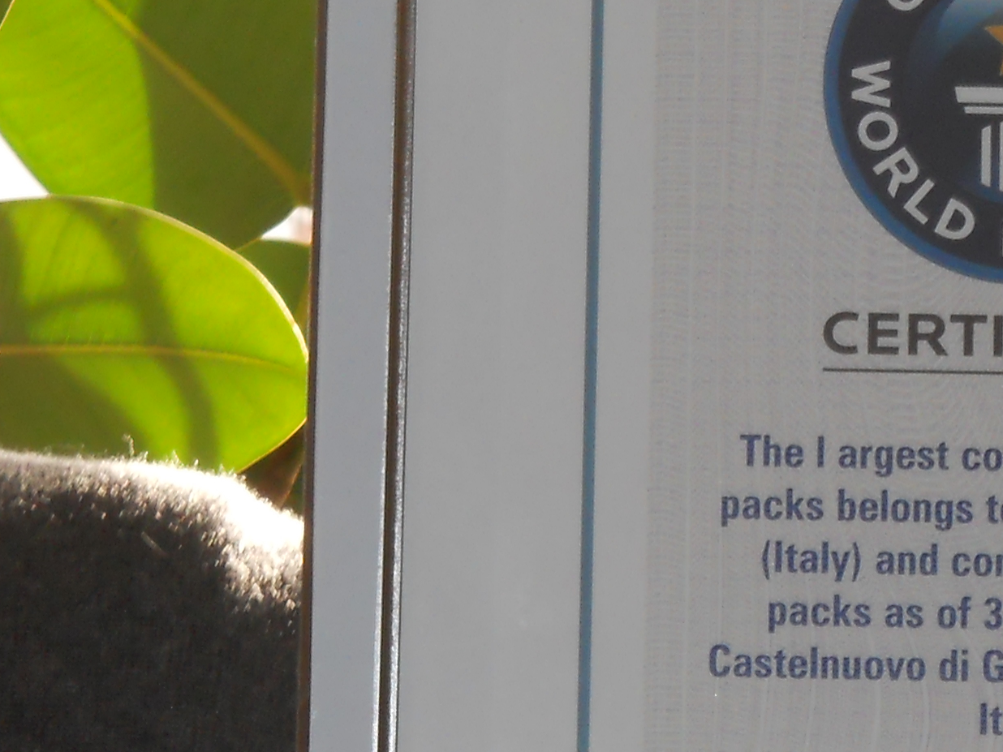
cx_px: 335
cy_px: 411
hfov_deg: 7.1
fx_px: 8113
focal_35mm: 280
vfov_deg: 5.3
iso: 200
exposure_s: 1/60
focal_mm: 17.48
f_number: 5.3
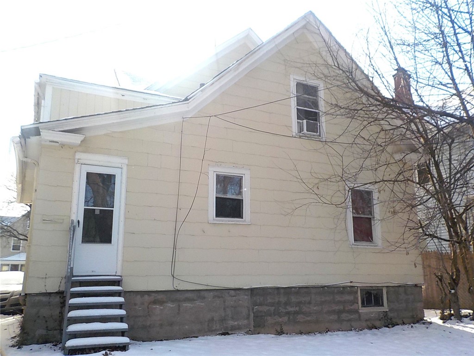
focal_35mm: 30
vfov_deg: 46.8
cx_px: 237
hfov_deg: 60.0
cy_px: 178
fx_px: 411
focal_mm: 4.1
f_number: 3.3
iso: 125
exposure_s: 1/1000
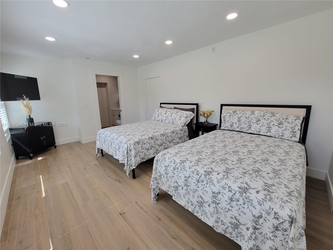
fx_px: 125
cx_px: 166
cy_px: 125
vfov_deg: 89.9
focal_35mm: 13
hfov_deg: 106.2
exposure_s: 1/120
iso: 50
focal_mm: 2.2
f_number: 2.2
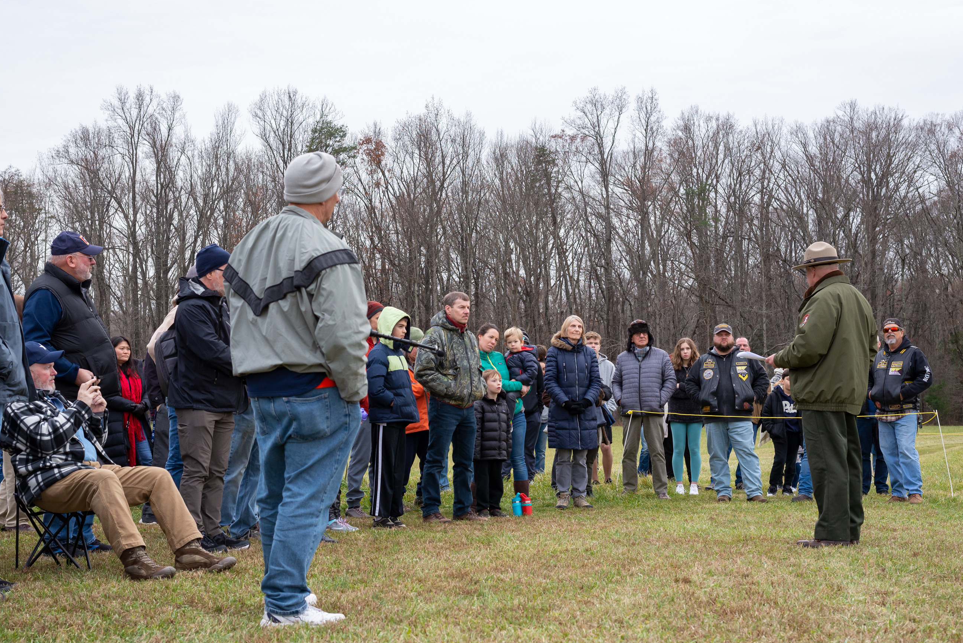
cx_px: 431
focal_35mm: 58
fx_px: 1552
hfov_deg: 34.4
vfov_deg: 23.4
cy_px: 353
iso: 800
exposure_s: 1/320
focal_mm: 50
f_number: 7.1
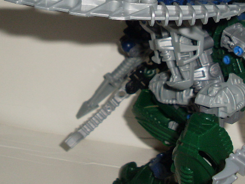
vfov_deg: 17.3
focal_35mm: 84
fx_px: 594
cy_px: 13
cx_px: 139
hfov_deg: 23.3
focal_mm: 6.3
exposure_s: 1/45
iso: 100
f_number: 7.7
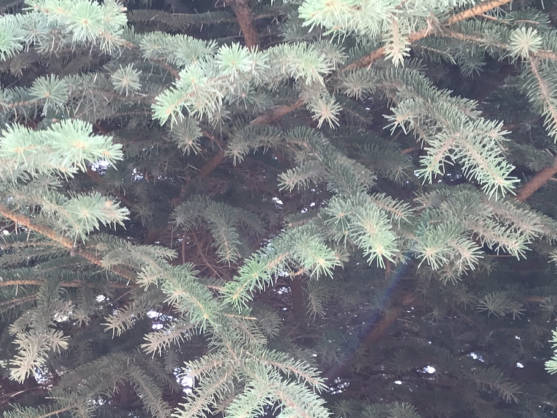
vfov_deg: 23.2
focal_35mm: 62
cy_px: 359
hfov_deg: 31.2
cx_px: 251
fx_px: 998
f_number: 1.8
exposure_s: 1/120
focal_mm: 3.99
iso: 25
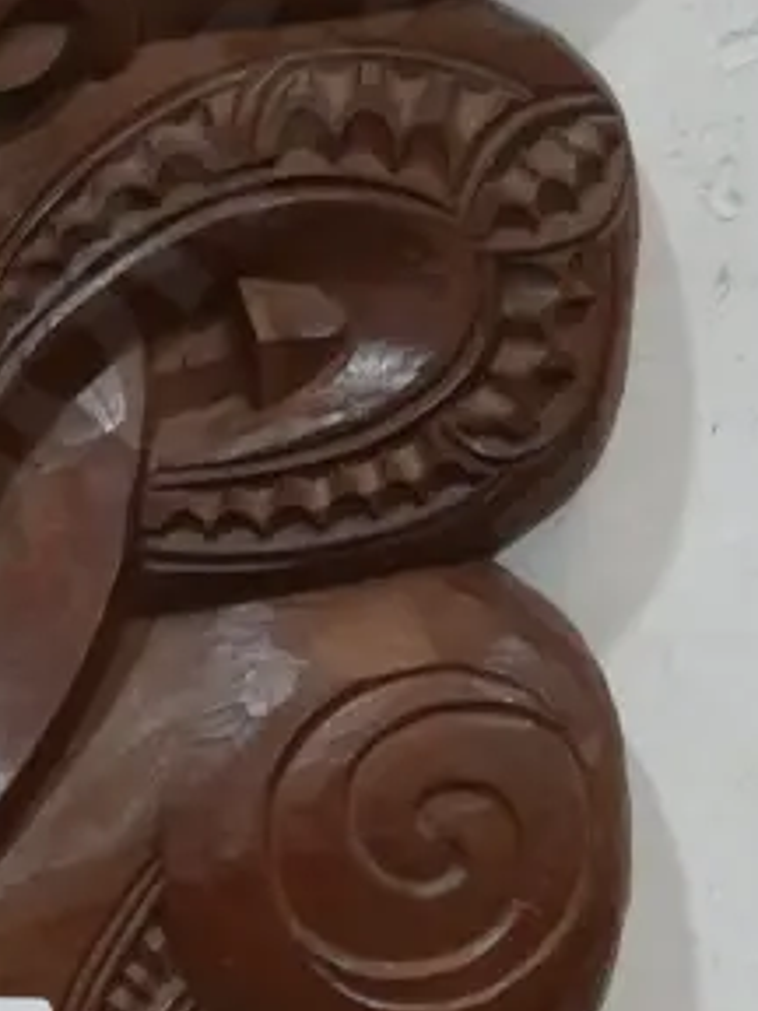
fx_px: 3942
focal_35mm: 135
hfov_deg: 10.7
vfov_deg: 14.5
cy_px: 772
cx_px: -258
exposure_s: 1/60
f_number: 4.1
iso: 500
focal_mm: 19
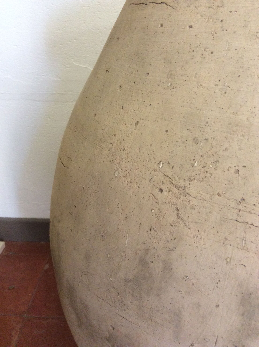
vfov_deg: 56.9
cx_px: 130
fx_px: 320
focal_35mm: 32
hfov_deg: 44.1
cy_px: 174
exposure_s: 1/25
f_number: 2.4
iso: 200
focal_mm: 3.3
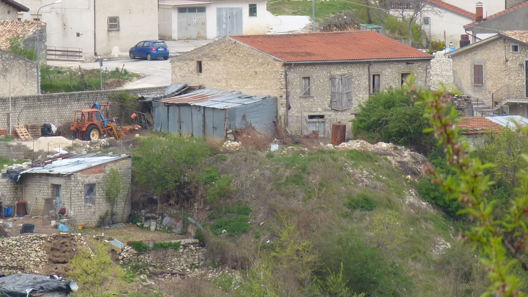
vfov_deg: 2.3
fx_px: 7295
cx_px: 180
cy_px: 13
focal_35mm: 521
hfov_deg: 4.1
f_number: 5.6
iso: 100
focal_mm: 41.5
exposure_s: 1/80
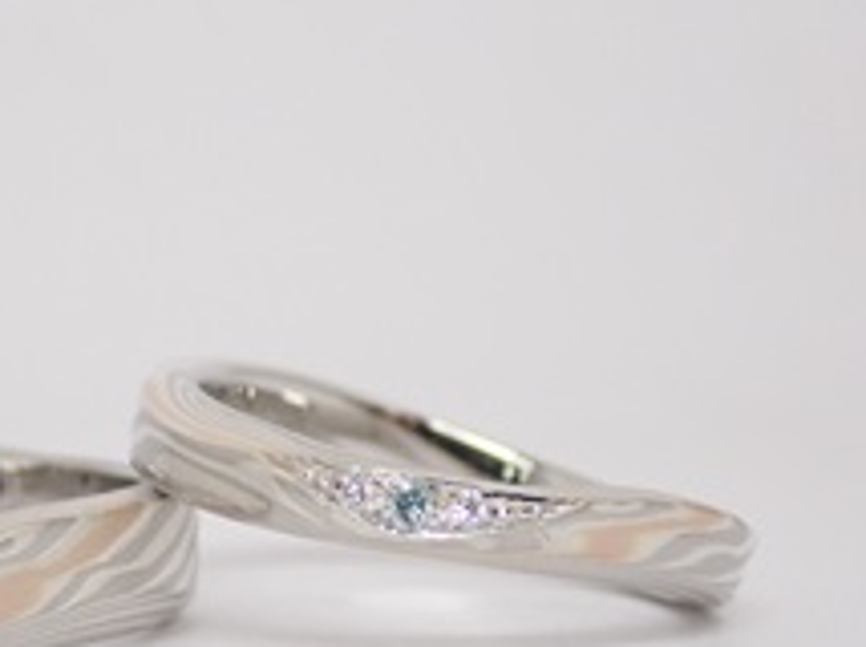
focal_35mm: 162
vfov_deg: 9.1
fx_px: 4048
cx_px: 93
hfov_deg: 12.1
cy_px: 544
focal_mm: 13.65
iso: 200
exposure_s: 1/160
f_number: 4.1
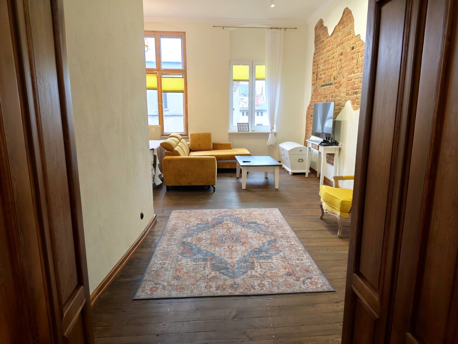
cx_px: 229
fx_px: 304
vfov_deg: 58.9
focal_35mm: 23
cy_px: 172
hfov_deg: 73.9
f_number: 1.65
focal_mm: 6.19
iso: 800
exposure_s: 1/33.3
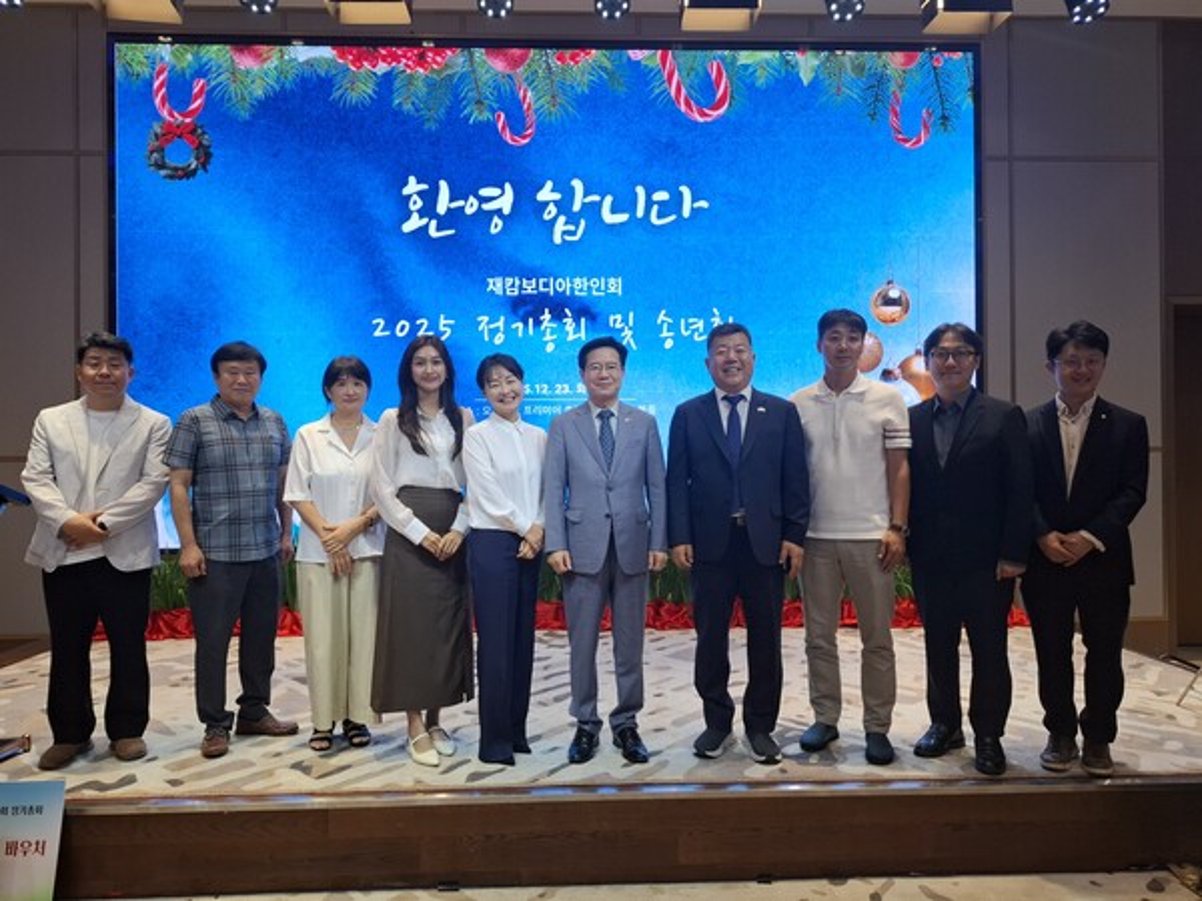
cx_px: 601
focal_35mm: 23
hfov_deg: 73.9
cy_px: 450
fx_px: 799
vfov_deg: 58.9
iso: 100
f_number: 1.8
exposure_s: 1/120
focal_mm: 5.54
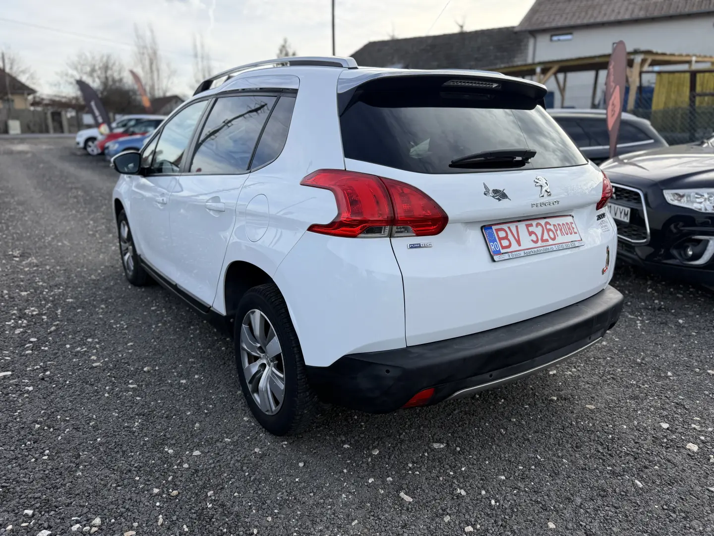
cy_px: 268
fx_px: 495
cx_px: 357
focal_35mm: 24
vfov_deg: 56.8
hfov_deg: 71.6
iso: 100
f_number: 1.78
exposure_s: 1/2053
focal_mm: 6.76
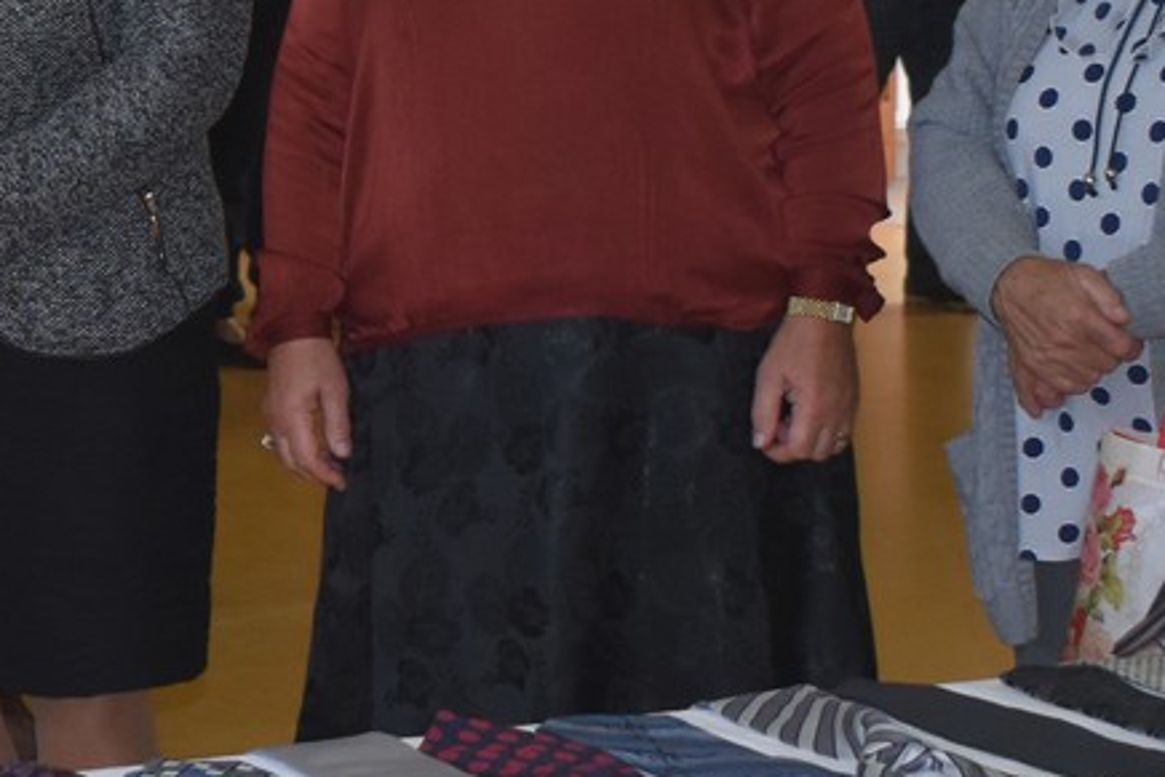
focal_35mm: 154
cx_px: -11
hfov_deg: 13.1
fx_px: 4985
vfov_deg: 8.9
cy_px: 423
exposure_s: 1/160
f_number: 4.2
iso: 800
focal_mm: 28
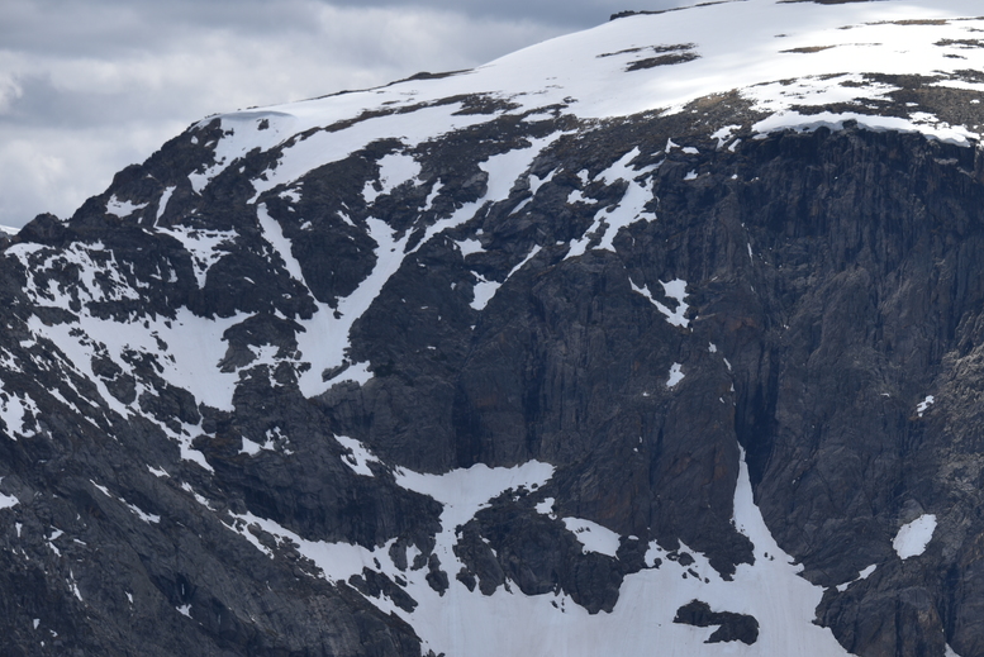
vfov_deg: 7.2
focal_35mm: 191
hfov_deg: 10.7
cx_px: 805
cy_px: 492
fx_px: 5223
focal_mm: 116
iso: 100
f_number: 10
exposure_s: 1/400
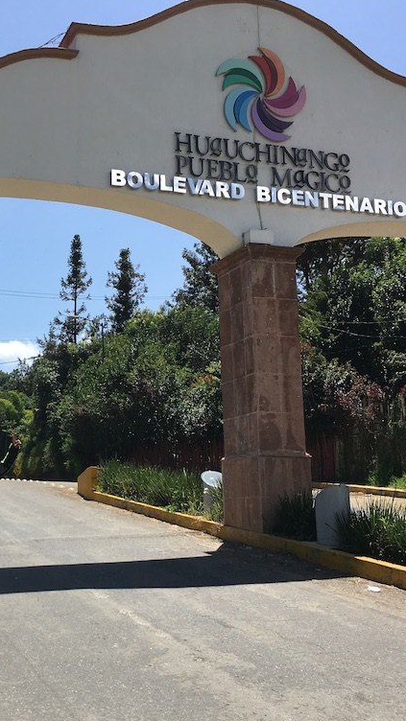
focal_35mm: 43
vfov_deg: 47.4
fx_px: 823
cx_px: 80
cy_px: 363
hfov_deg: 27.2
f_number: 2.2
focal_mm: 4.15
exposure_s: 1/1374
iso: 25
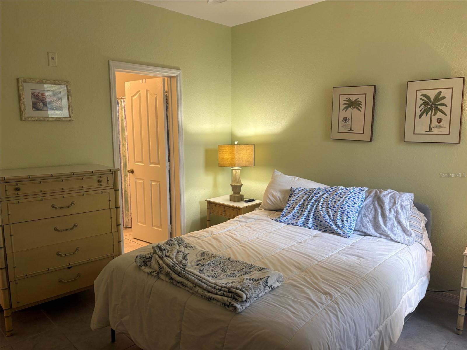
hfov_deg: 67.3
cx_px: 234
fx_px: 351
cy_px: 175
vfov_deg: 53.1
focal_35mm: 26
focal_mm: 5.96
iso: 100
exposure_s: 1/60
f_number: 1.6
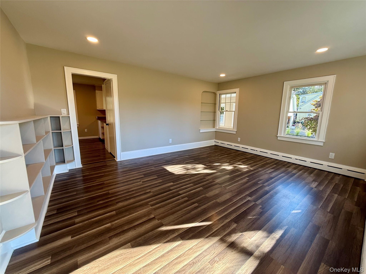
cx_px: 183
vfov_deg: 85.7
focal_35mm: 14
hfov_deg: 102.1
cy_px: 137
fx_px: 148
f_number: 2.2
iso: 100
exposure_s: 1/120
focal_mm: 2.22
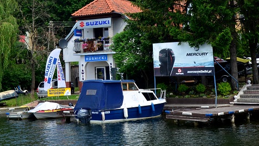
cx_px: 67
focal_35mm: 79
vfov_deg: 14.8
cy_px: -28
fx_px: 543
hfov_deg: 26.5
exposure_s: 1/500
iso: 400
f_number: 8
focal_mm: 24
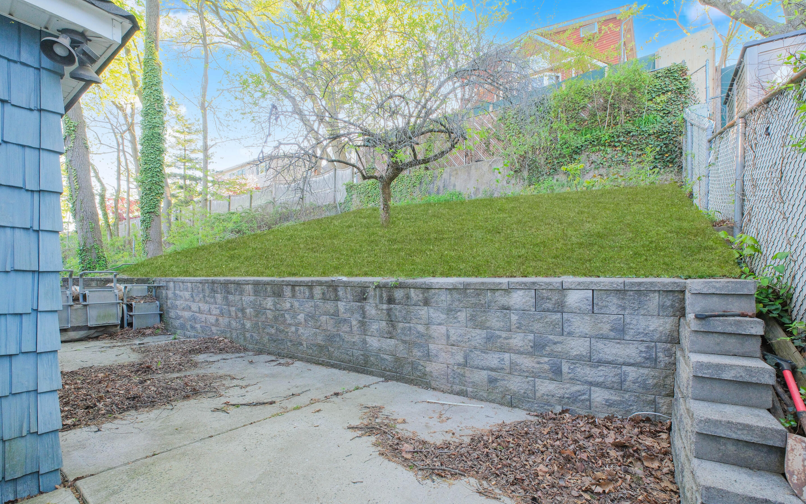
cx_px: 413
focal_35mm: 16
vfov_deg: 71.0
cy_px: 280
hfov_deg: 97.8
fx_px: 351
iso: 1250
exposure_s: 1/60
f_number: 8
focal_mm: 10
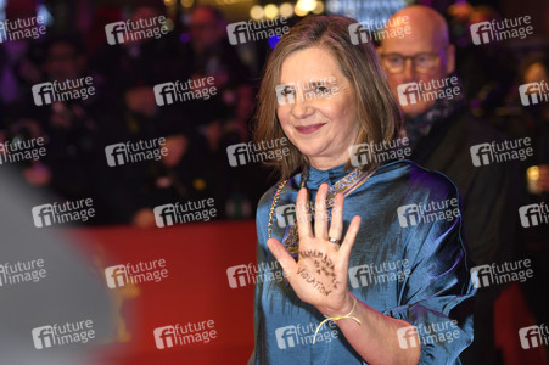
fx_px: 1219
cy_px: 182
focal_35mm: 80
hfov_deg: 25.4
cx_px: 274
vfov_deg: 17.0
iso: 800
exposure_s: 1/500
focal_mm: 80
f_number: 4
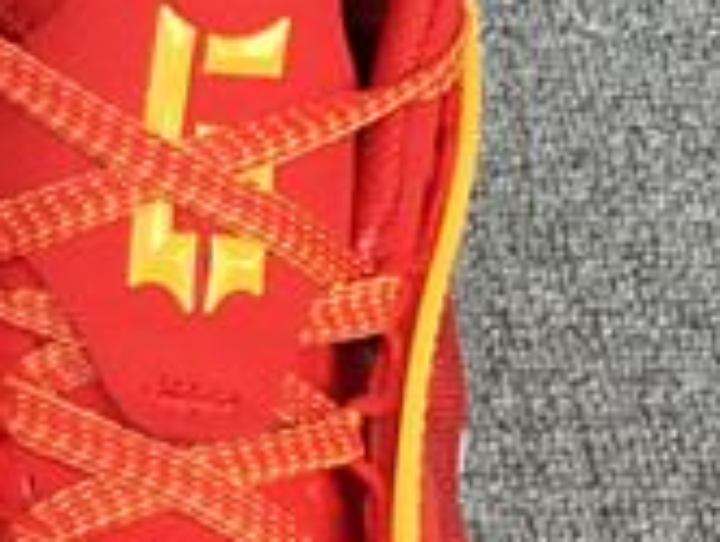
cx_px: -356
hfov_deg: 11.3
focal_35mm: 168
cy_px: 579
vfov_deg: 8.8
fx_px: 3499
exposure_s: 1/390
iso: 25
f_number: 2.4
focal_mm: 3.3
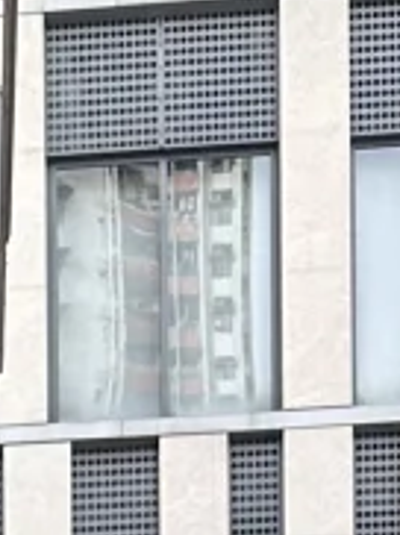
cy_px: 1717
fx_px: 2934
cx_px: -403
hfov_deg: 7.5
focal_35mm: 190
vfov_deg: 8.4
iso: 80
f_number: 1.78
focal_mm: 6.86
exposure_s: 1/458
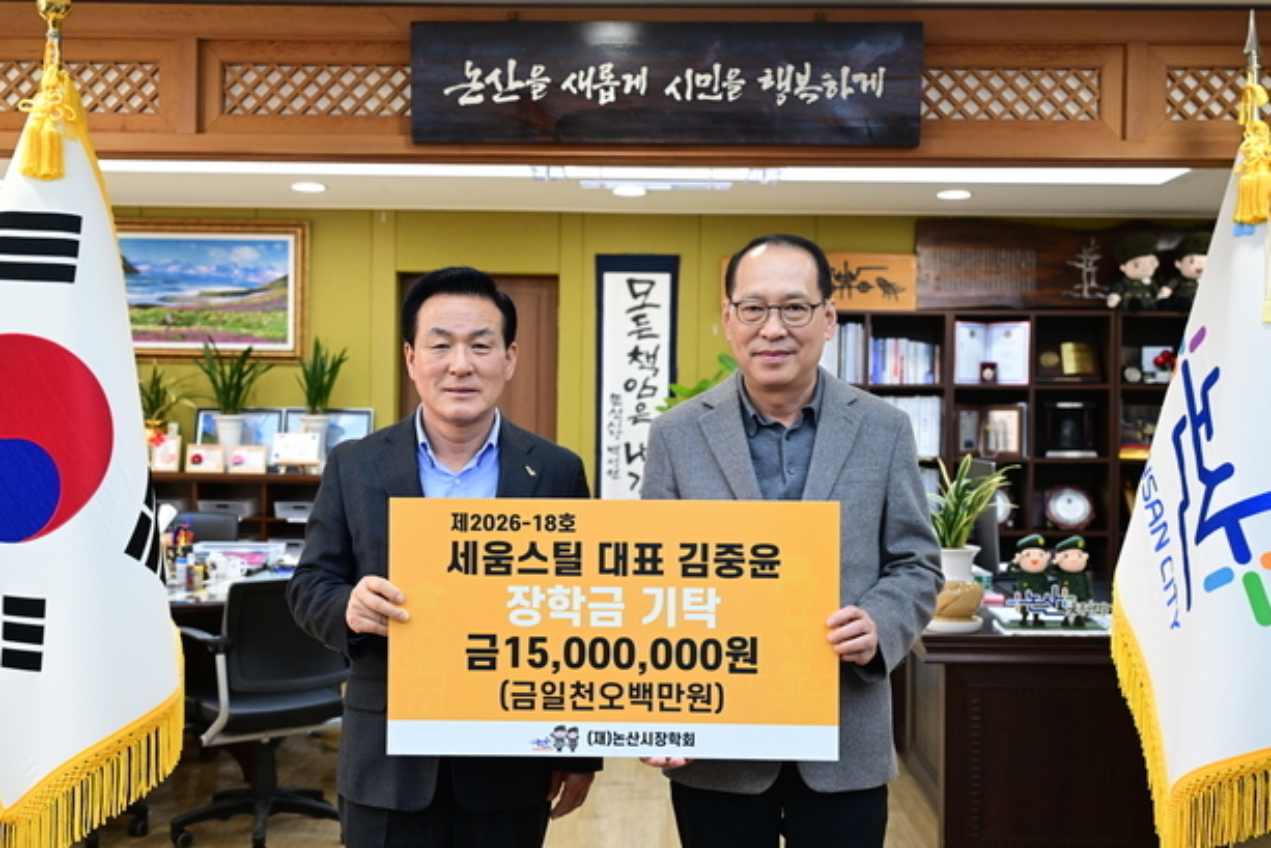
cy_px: 418
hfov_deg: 47.4
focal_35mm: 41
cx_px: 628
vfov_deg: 32.6
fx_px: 1448
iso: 1250
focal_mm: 40
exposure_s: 1/160
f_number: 4
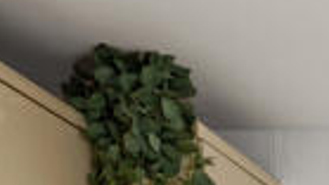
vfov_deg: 8.0
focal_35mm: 131
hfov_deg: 13.7
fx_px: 1142
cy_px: 547
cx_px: 682
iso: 250
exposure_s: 1/8
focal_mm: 17
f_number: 8
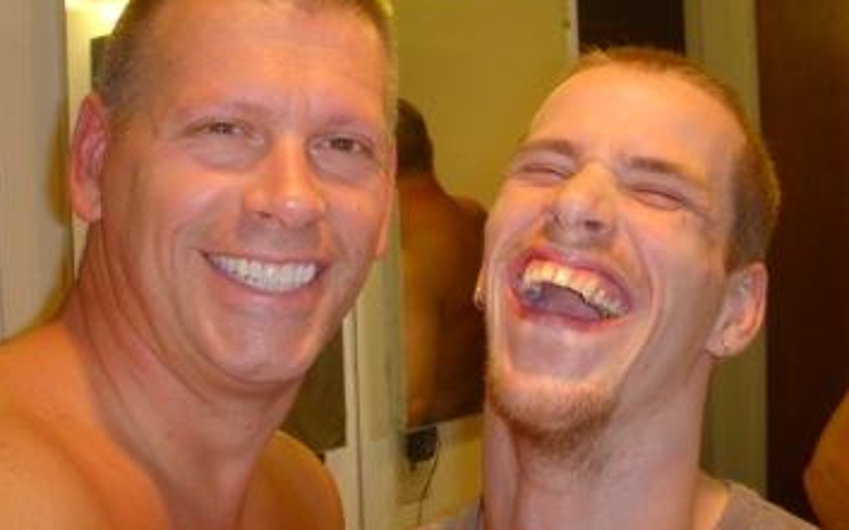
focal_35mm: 51
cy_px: 153
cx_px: 398
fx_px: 1180
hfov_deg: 39.6
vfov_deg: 25.1
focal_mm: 6.3
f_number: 3.3
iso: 100
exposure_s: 1/40
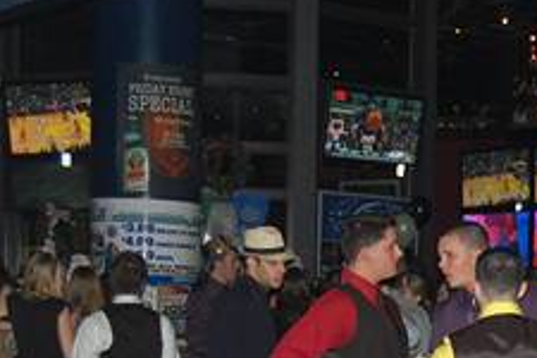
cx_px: 442
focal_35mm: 103
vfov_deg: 13.1
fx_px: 1538
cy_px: 382
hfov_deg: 19.6
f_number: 4.5
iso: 560
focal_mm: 31
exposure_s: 1/60
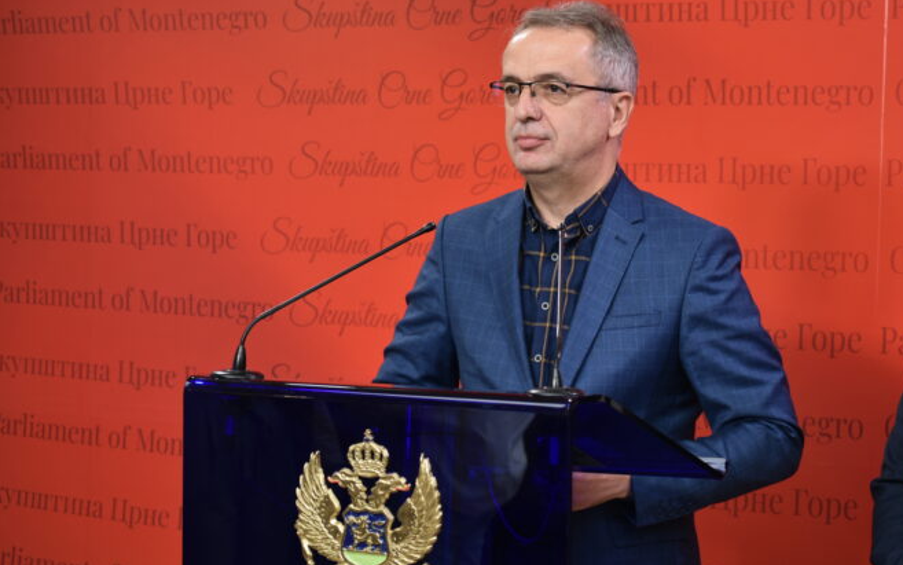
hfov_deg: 16.7
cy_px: 239
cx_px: 526
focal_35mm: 125
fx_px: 3077
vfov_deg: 10.5
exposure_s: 1/100
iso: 400
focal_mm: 70
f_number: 5
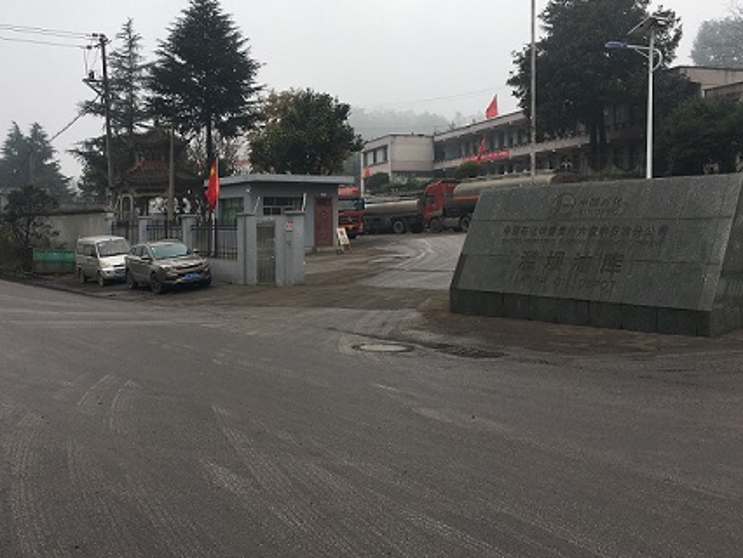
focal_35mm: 34
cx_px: 321
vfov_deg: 41.8
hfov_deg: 53.8
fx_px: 730
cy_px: 252
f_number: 2.2
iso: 25
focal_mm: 4.15
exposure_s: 1/375
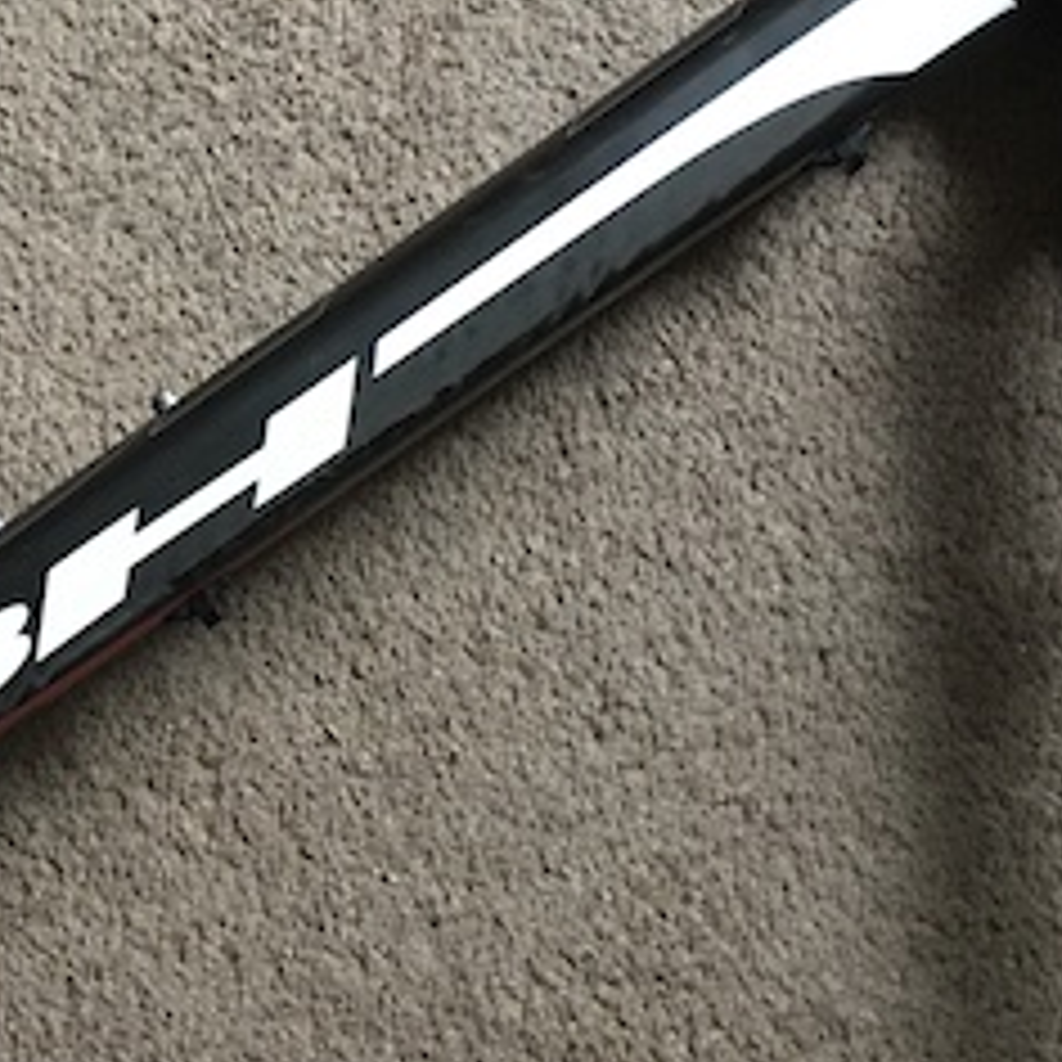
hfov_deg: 19.2
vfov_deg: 19.7
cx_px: -68
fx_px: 3020
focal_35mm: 87
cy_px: 194
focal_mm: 4.15
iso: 125
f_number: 2.2
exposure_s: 1/30
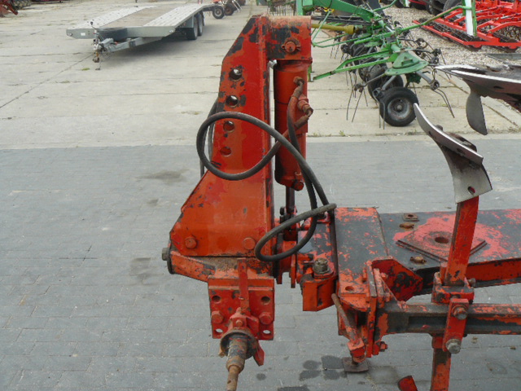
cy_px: 196
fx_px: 542
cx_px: 260
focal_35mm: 36
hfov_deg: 51.4
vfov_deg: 39.7
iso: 100
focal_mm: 6
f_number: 4.5
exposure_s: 1/250
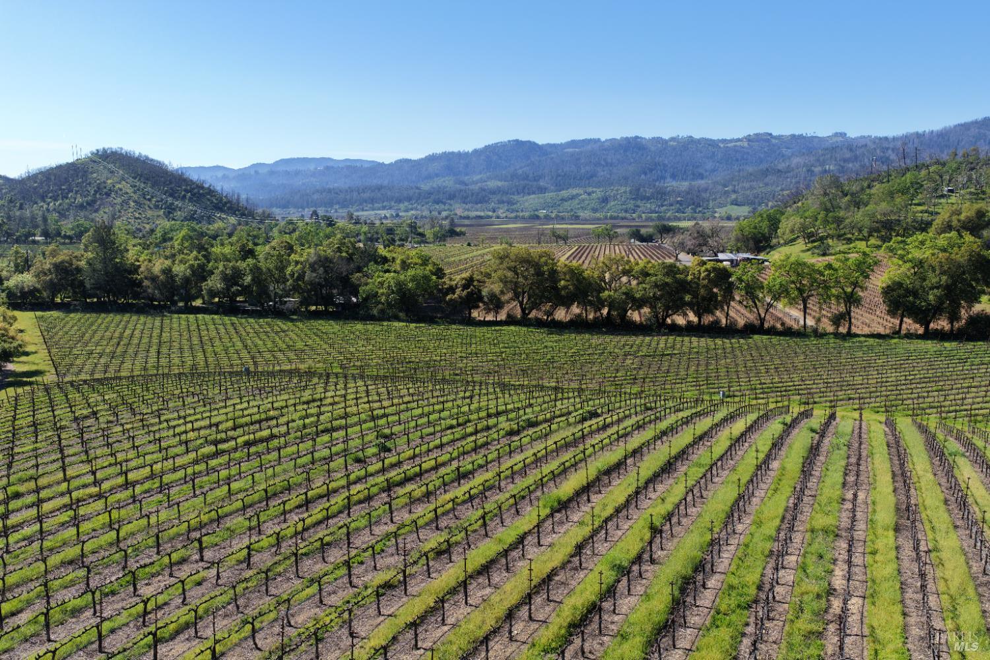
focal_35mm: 28
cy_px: 330
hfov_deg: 65.5
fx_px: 770
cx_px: 495
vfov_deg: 46.4
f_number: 2.8
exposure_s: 1/640
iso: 100
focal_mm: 14.45
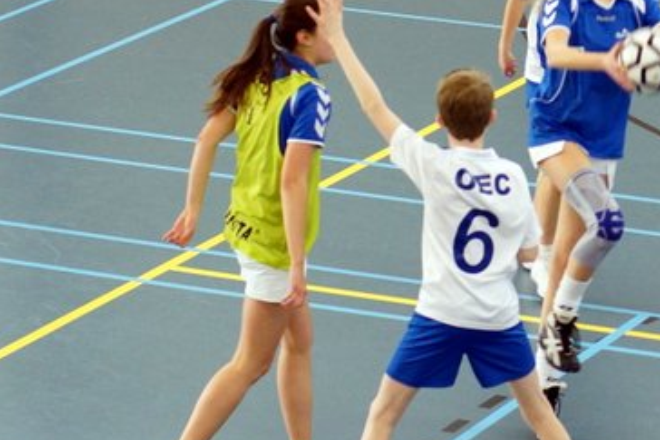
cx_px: 809
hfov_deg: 9.6
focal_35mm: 211
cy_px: 95
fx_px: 3870
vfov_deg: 6.5
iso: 800
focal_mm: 50
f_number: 2.8
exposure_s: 1/250
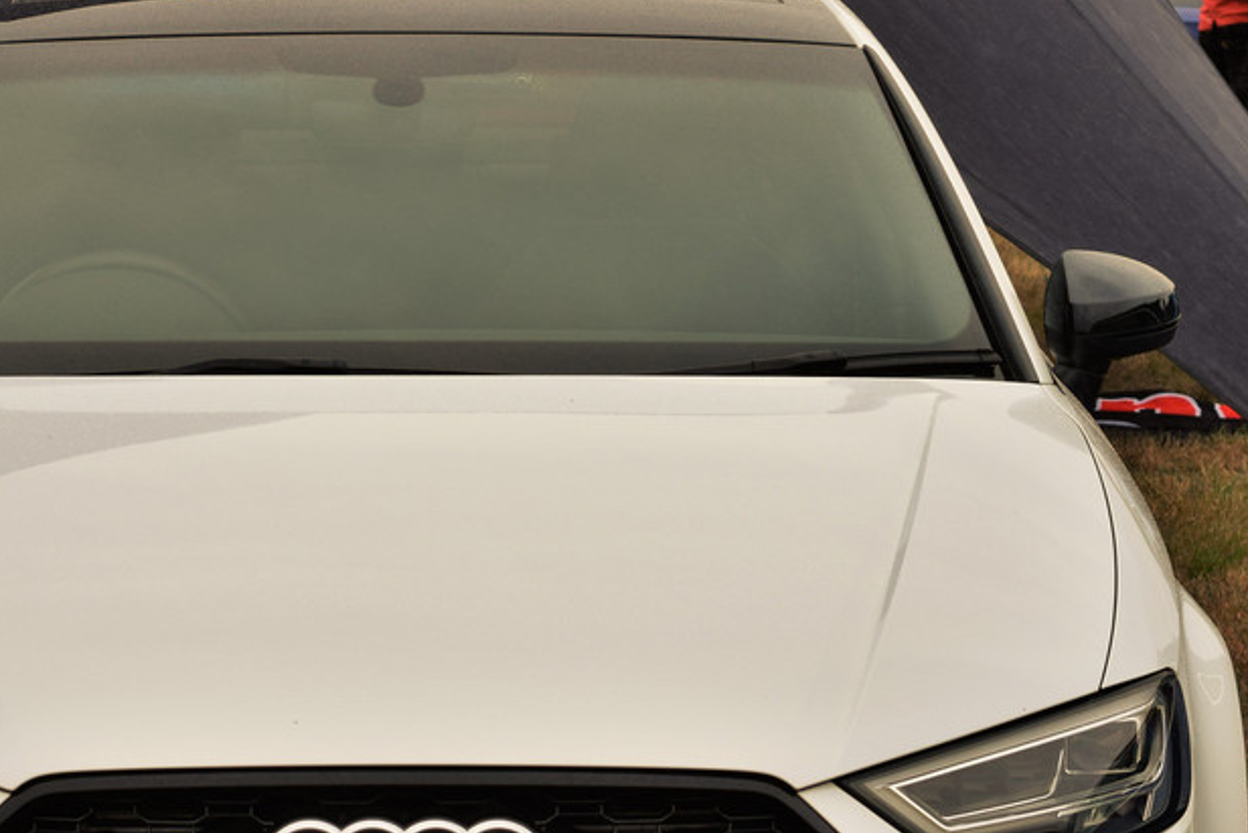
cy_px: 705
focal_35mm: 146
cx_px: 427
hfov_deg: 14.0
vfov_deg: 9.4
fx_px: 5062
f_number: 8
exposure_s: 1/250
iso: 200
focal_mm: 50
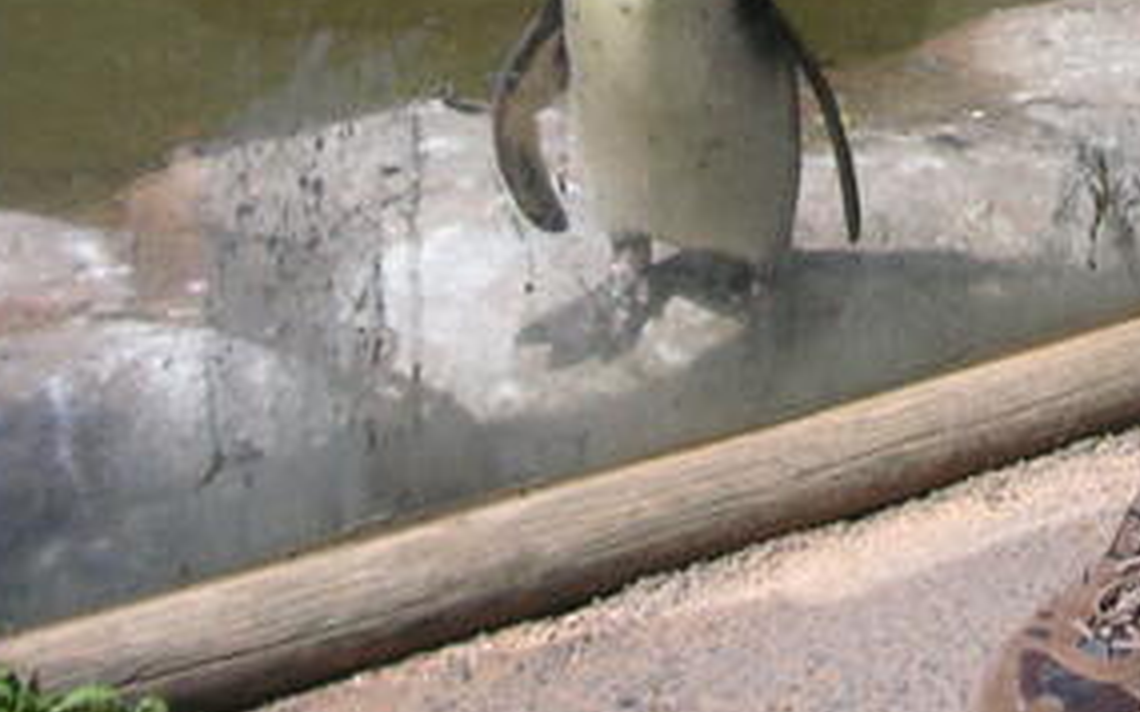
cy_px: -296
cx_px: 1032
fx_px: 3417
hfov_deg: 18.6
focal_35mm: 110
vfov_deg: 11.5
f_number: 6.7
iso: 50
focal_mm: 6.1
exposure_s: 1/180
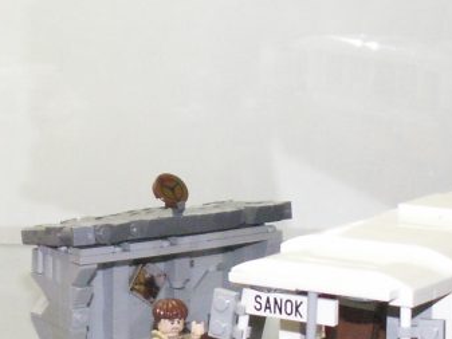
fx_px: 1737
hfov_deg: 14.8
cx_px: 138
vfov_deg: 11.1
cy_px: 299
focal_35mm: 133
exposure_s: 1/60
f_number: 2.8
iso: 160
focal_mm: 5.86
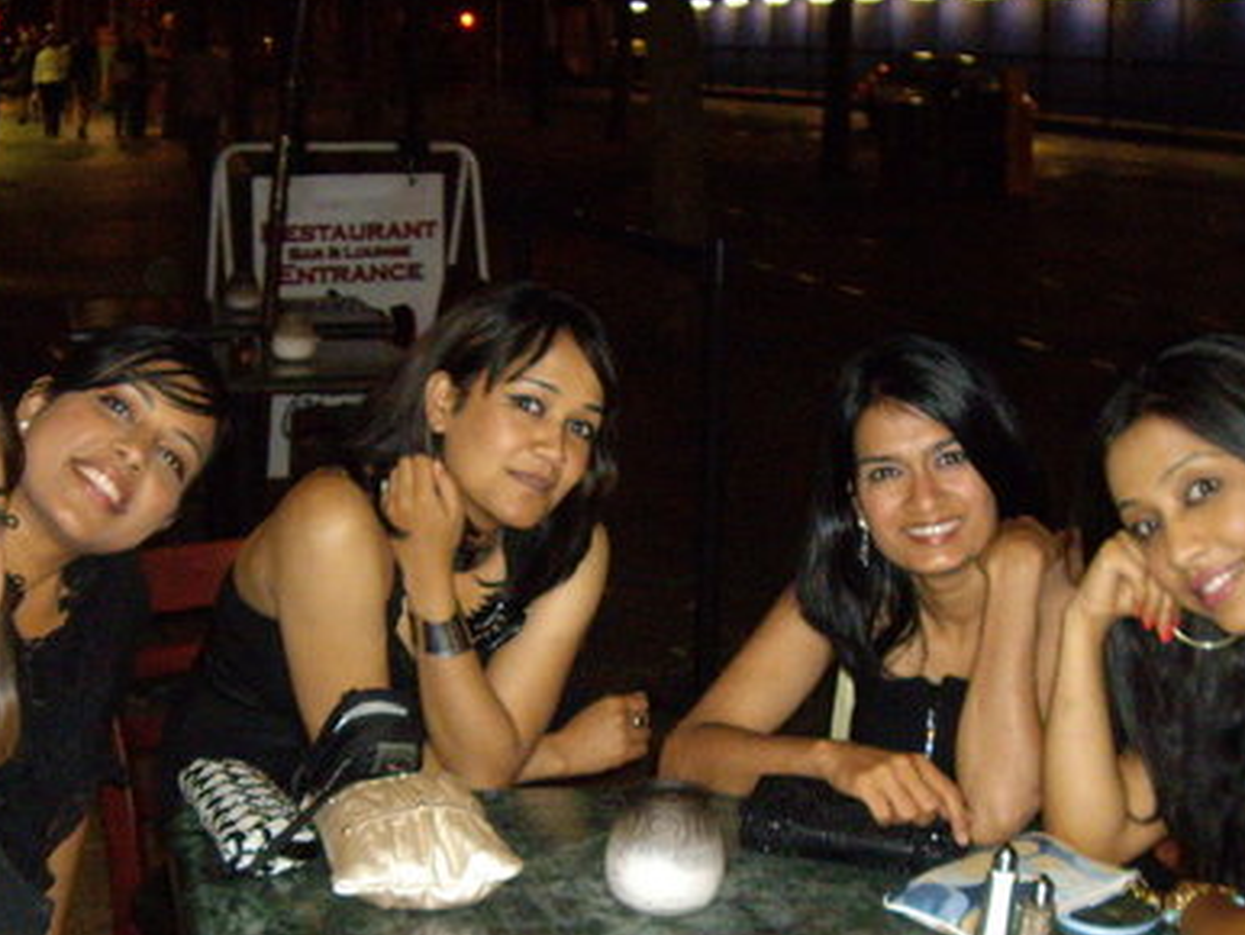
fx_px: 2267
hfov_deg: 30.7
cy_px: 600
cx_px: 574
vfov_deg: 23.2
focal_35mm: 63
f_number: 2.7
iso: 400
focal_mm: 6.2
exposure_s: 1/40
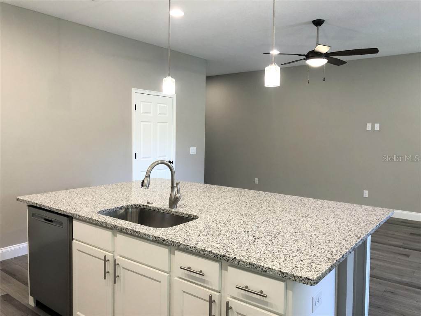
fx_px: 341
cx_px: 210
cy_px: 158
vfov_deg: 49.7
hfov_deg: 63.4
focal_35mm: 28
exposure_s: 1/24
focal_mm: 4
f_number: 1.8
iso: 32
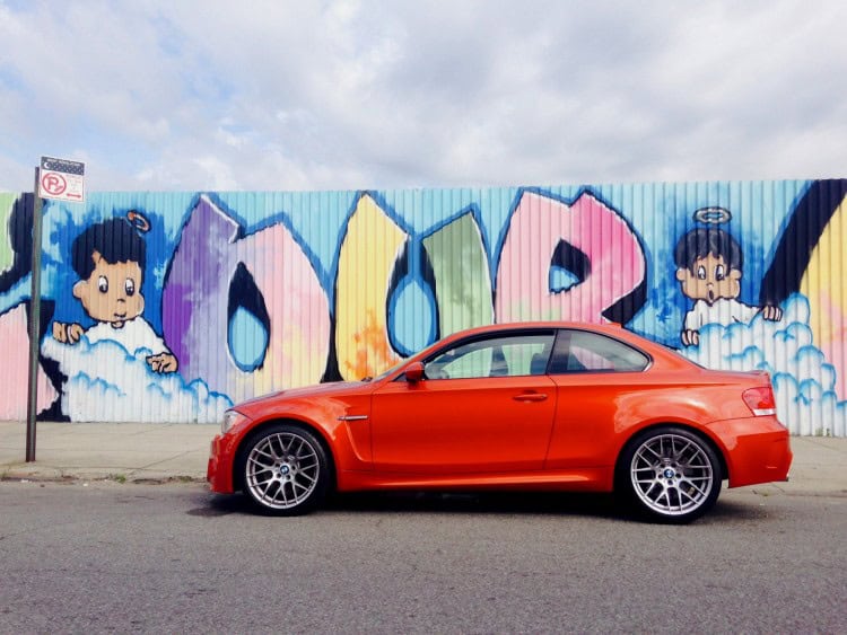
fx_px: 808
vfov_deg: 43.0
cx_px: 424
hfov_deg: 55.3
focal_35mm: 33
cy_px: 318
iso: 50
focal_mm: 4.1
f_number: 2.4
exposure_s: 1/1085
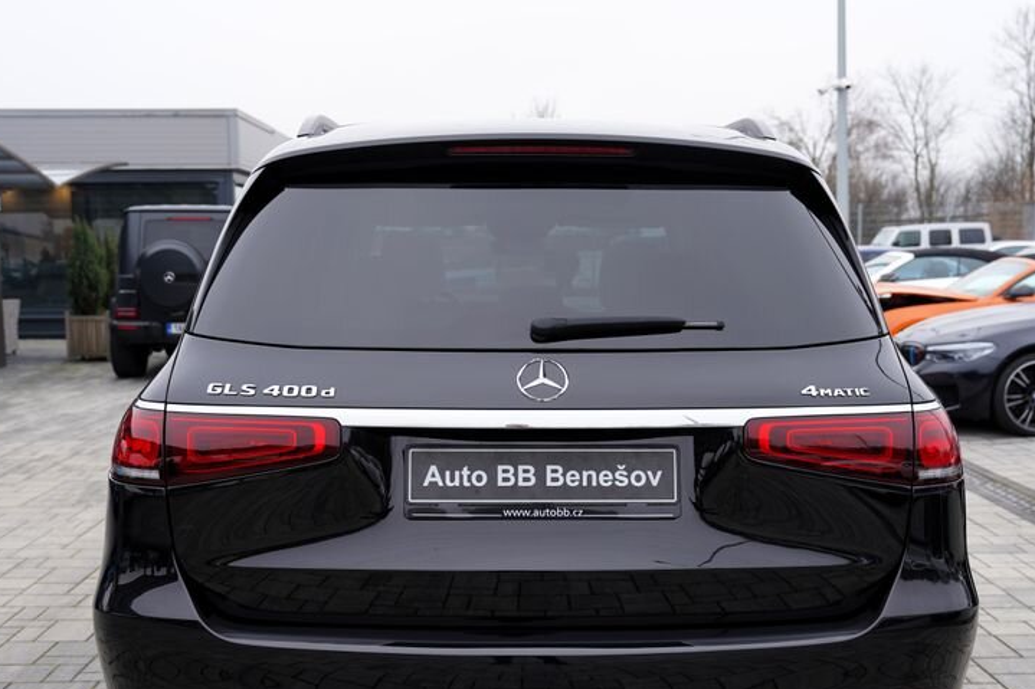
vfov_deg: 28.5
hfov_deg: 41.9
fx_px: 1351
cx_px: 533
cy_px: 440
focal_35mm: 47
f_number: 4
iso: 100
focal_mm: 33
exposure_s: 1/80
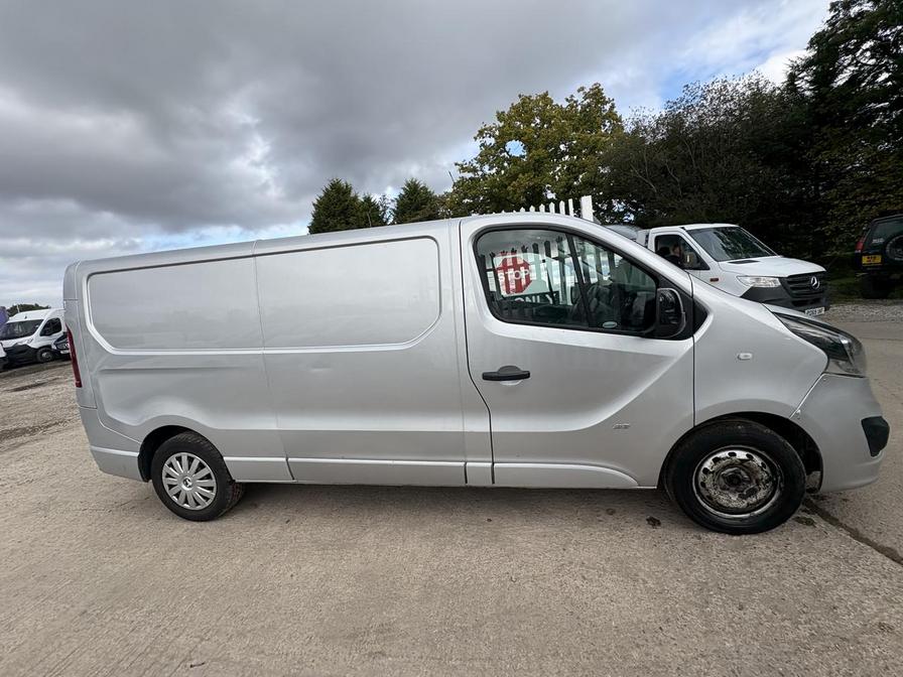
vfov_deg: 85.7
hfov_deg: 102.1
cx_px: 452
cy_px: 338
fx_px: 365
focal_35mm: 14
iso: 50
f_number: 2.2
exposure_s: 1/921
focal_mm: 2.22
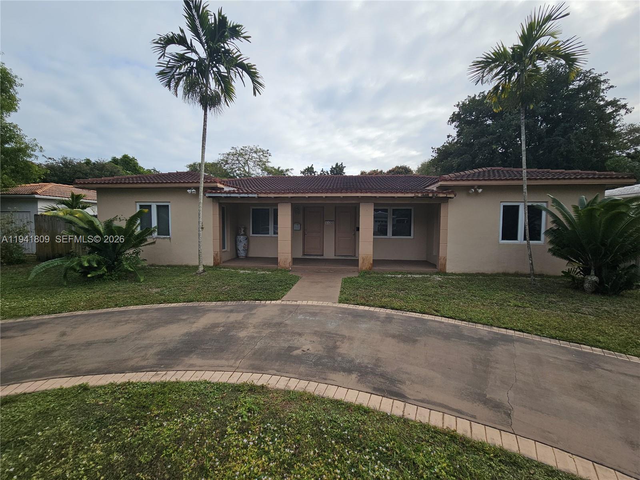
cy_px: 240
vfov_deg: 89.9
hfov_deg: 106.2
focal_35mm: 13
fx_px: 240
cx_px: 320
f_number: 2.2
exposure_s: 1/1709
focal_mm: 2.2
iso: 50
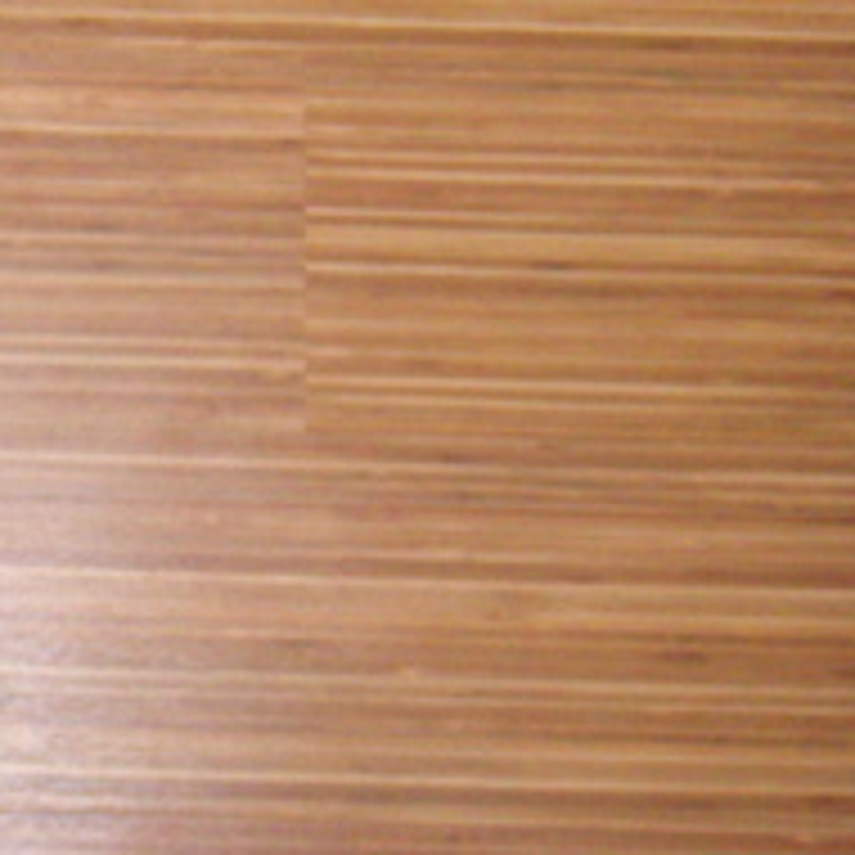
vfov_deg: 16.4
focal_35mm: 106
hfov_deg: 15.3
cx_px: -396
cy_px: 328
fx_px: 2962
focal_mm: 6.4
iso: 400
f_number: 3.5
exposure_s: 1/60.2
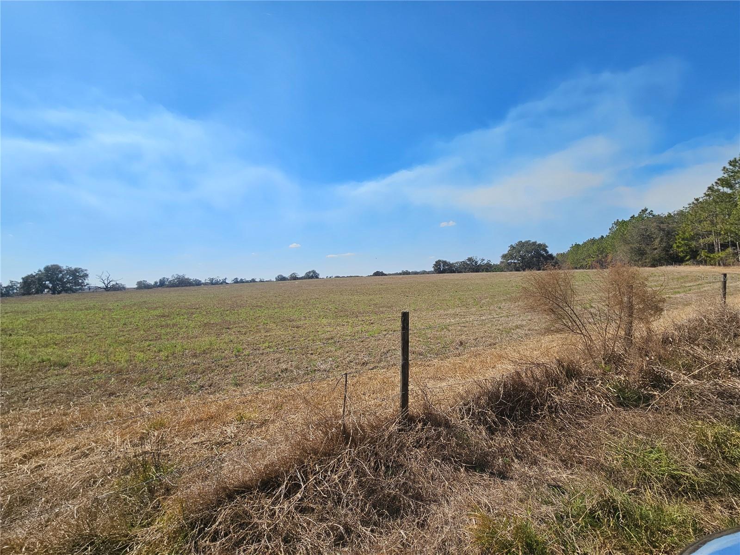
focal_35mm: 13
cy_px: 278
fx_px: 278
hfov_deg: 106.2
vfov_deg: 89.9
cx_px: 370
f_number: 2.2
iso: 50
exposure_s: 1/4109
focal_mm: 2.2
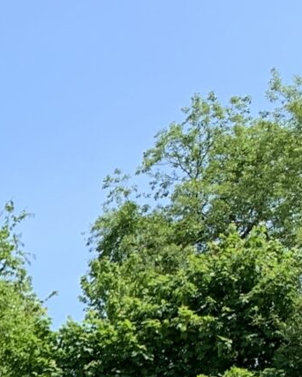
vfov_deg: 11.2
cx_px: -489
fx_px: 1697
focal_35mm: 152
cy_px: 799
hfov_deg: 8.9
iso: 25
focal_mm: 4.25
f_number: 1.8
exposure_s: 1/1350
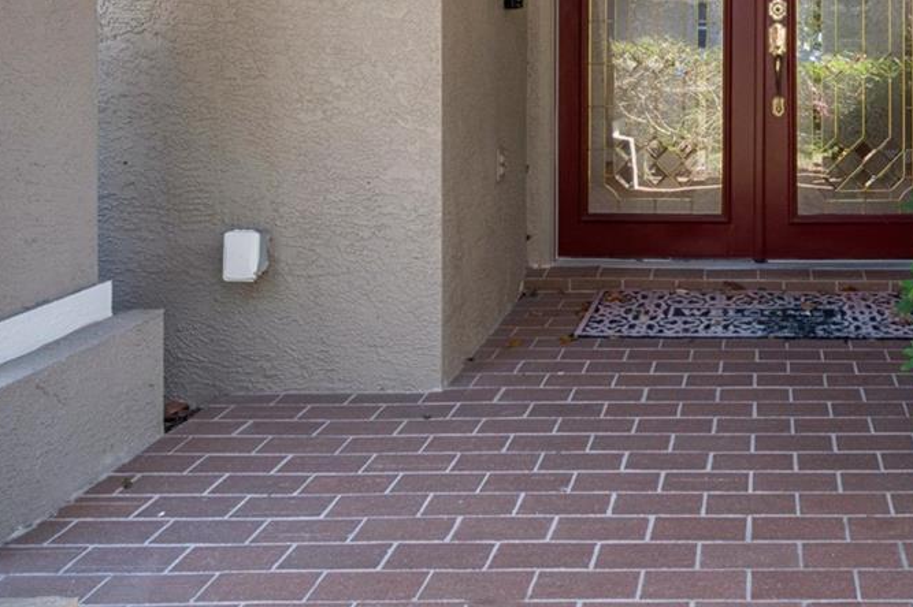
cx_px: 757
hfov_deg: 49.4
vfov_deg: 33.7
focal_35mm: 36
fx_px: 913
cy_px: 3
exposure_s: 1/15
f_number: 7.1
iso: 100
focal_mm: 10
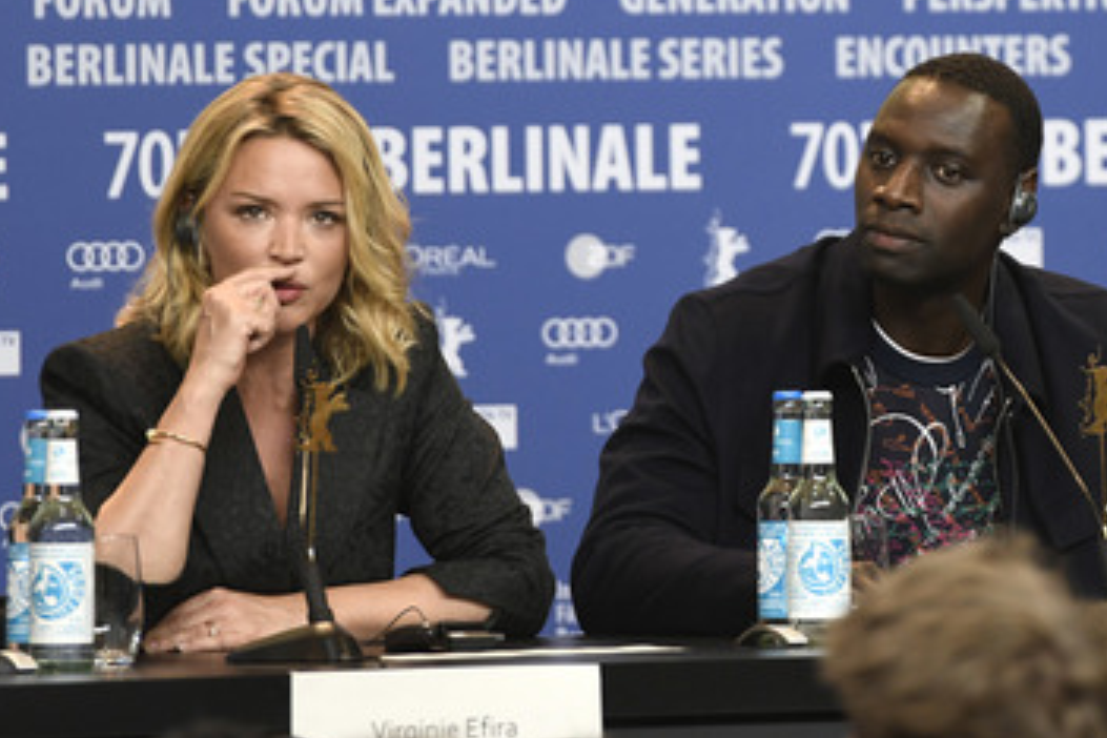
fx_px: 7902
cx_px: 645
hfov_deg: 8.0
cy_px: 296
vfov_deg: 5.3
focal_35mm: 257
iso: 1000
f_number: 3.5
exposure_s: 1/250
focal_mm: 200
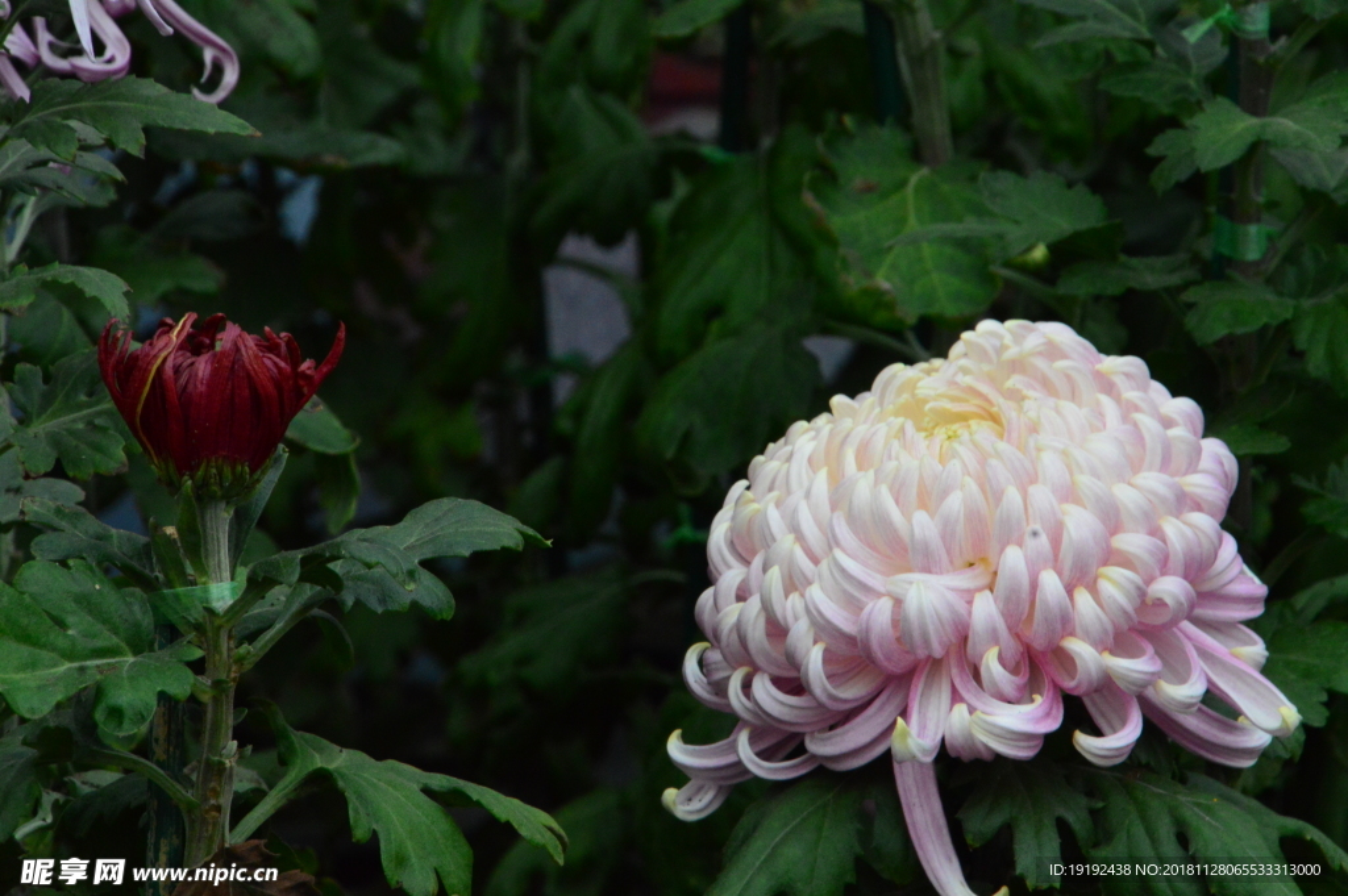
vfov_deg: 3.1
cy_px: 448
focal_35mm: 450
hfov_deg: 4.6
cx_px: 674
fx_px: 16836
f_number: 22
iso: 2500
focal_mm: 300
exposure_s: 1/250
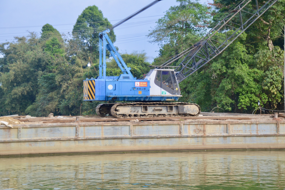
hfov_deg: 23.1
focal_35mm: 88
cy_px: 95
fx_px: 697
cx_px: 144
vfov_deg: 15.5
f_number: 5.6
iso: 250
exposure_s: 1/500
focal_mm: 58
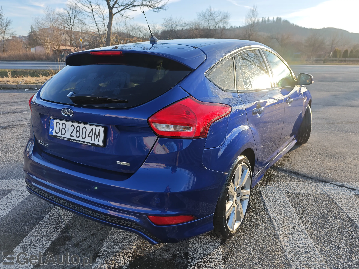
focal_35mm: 25
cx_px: 180
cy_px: 134
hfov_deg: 69.4
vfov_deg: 54.9
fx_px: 259
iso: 50
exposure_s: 1/568
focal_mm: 8.72
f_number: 2
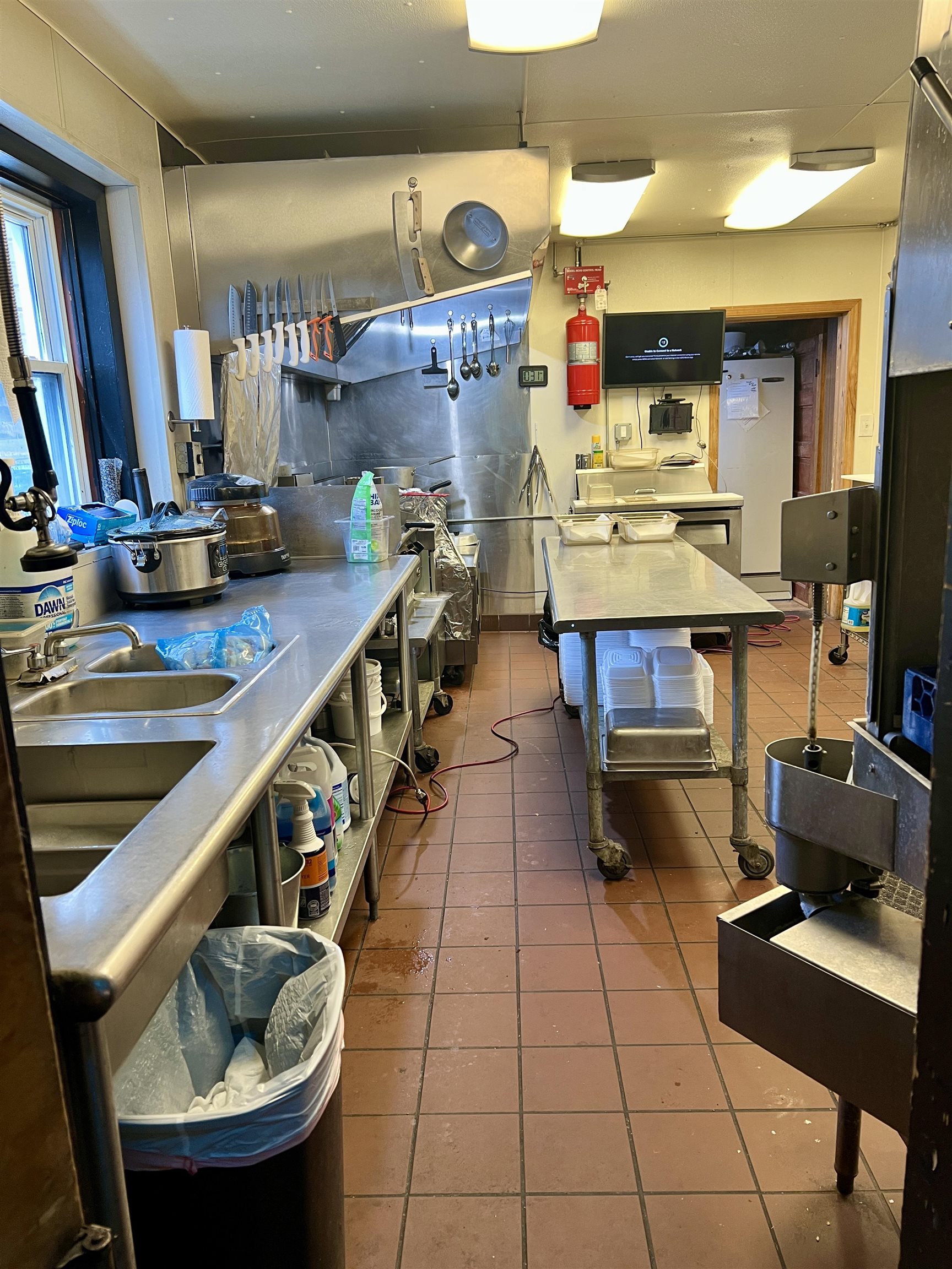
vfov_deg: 67.3
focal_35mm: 26
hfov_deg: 53.1
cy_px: 634
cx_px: 476
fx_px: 953
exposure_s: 1/60
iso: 80
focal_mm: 5.7
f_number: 1.5
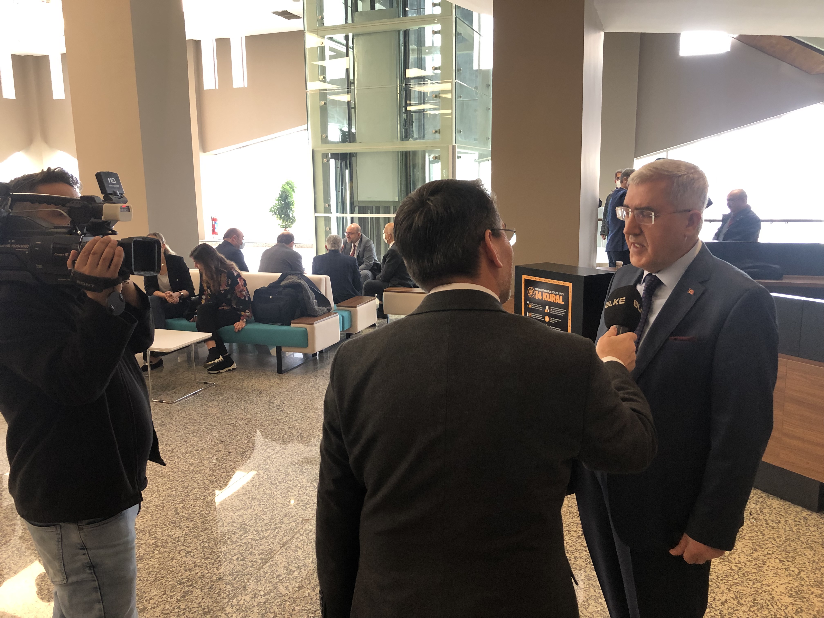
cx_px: 412
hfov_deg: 63.4
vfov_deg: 49.7
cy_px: 309
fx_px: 667
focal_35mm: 28
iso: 200
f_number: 1.8
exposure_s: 1/50
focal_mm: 3.99
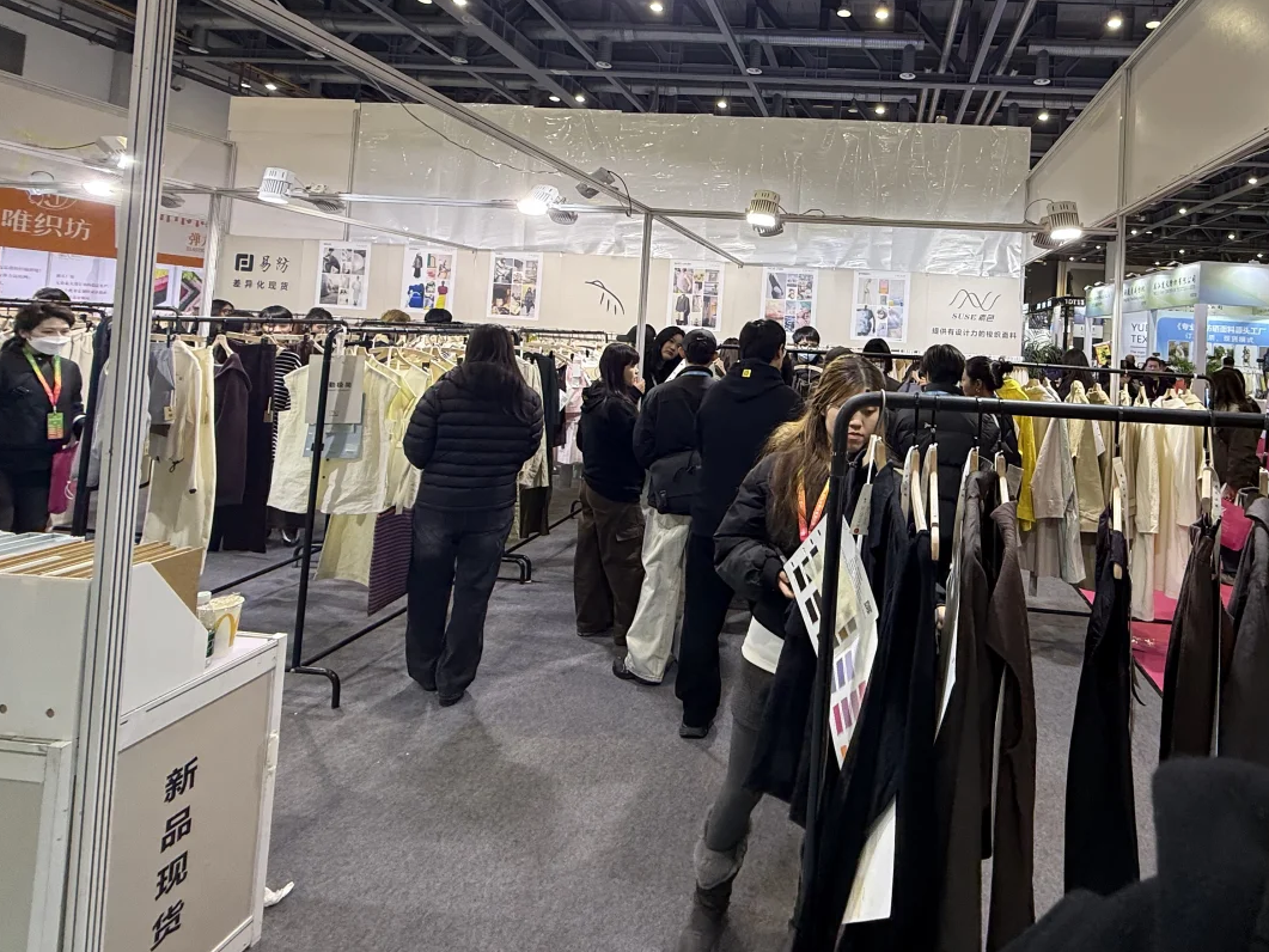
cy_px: 309
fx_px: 697
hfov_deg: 81.8
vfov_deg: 66.6
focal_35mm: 19
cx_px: 846
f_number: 2.2
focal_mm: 2.22
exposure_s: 1/100
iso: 100
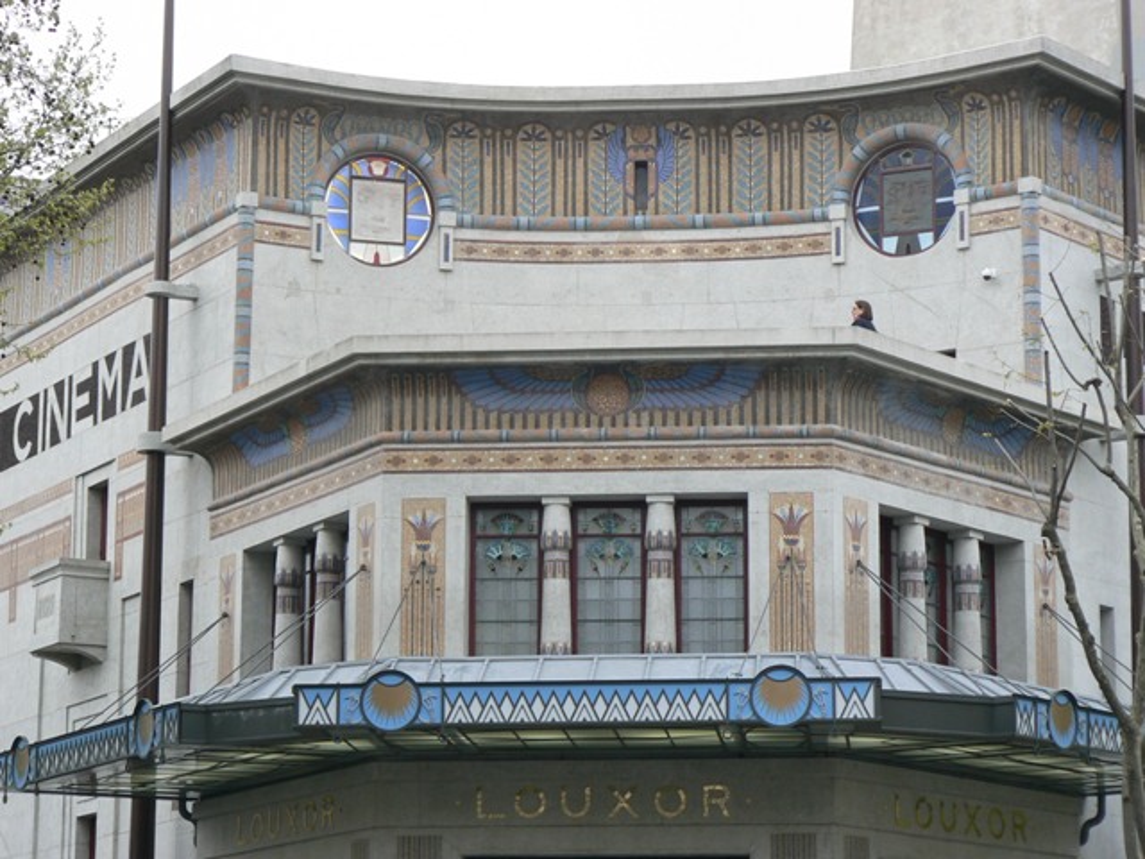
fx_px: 3771
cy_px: 430
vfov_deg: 13.0
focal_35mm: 114
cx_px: 572
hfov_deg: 17.3
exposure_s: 1/80
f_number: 4
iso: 80
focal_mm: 19
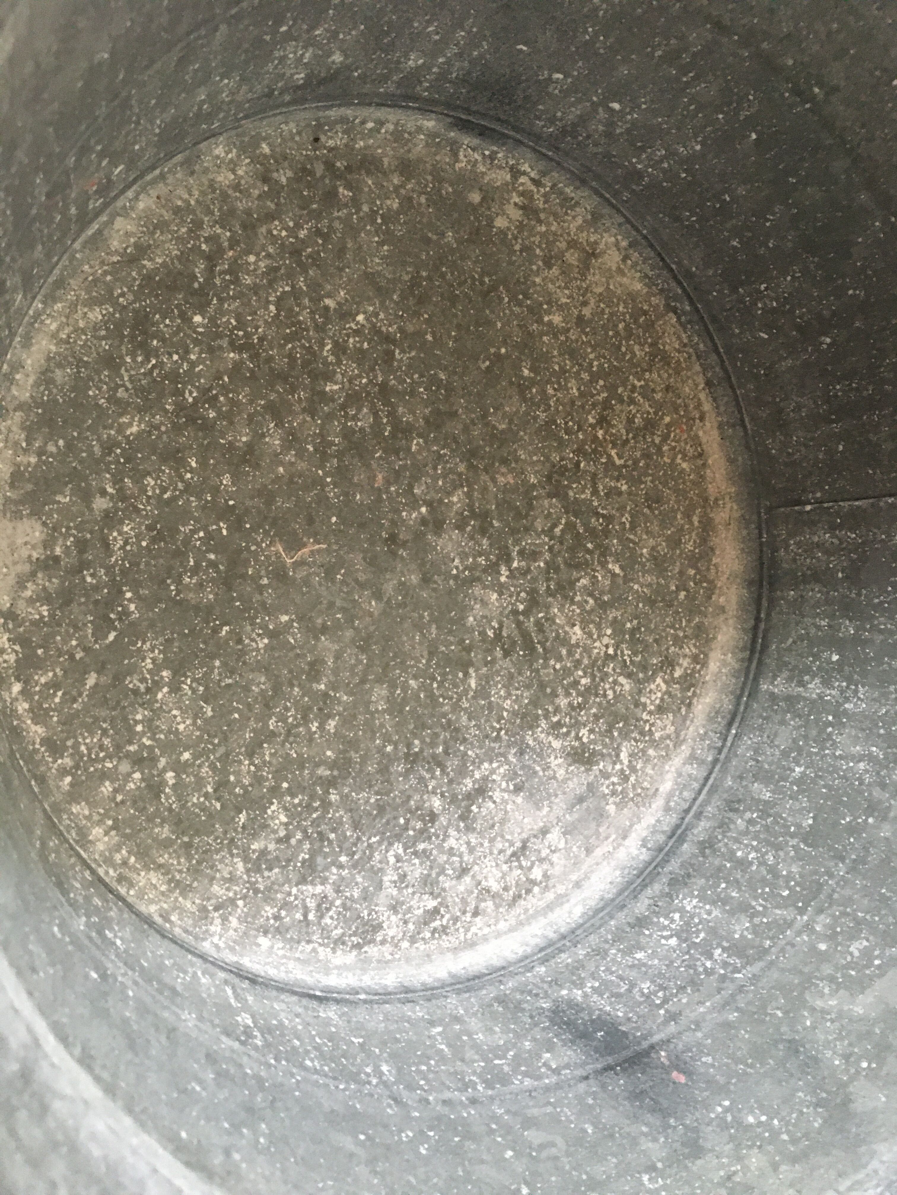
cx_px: 448
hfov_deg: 48.2
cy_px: 598
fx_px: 1002
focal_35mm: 29
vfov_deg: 61.7
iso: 200
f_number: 2.2
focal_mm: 4.15
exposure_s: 1/25
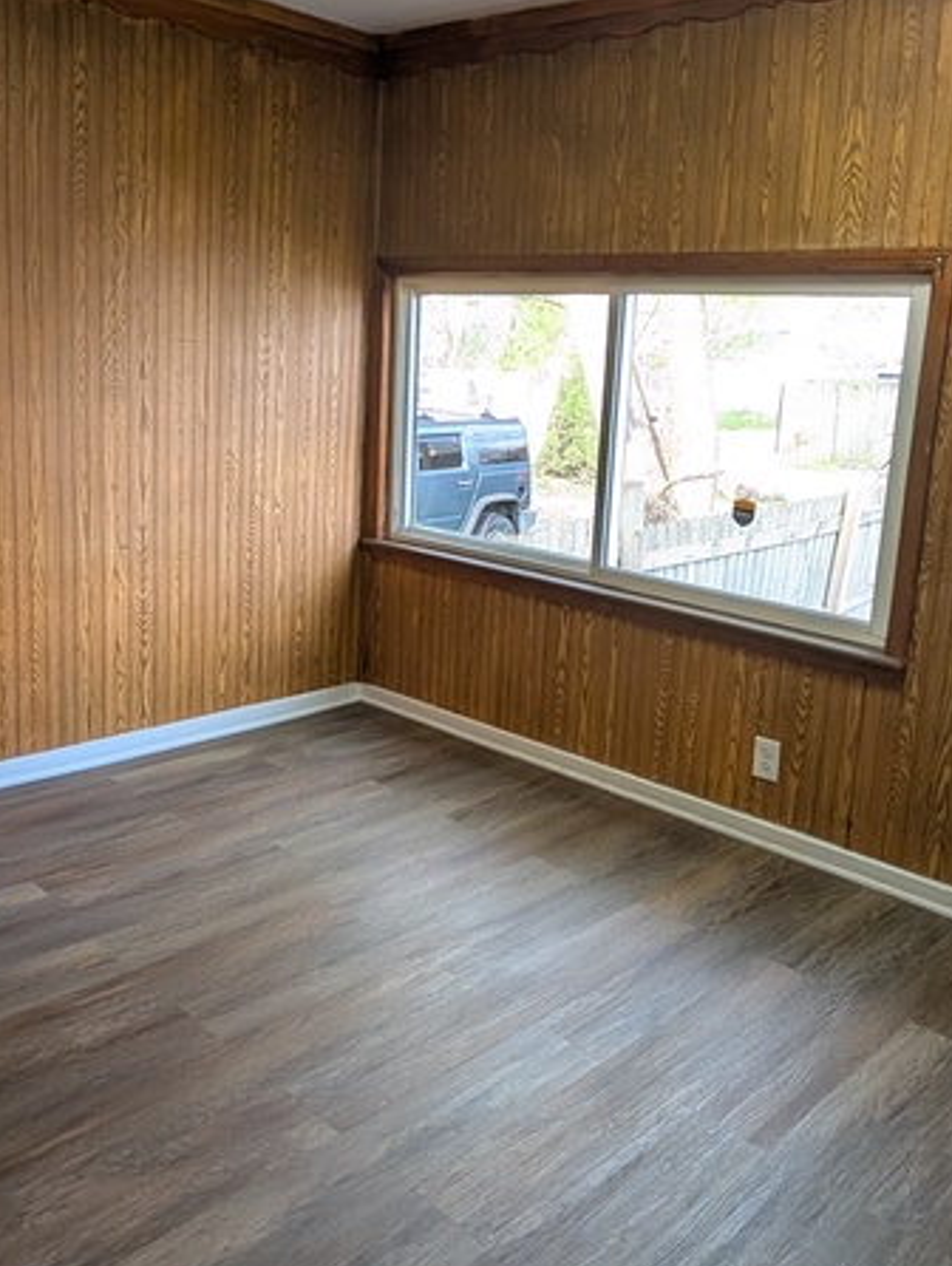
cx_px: 401
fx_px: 1062
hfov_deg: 48.1
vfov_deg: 61.4
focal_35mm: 29
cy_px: 549
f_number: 1.7
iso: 104
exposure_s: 1/120
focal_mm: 2.02
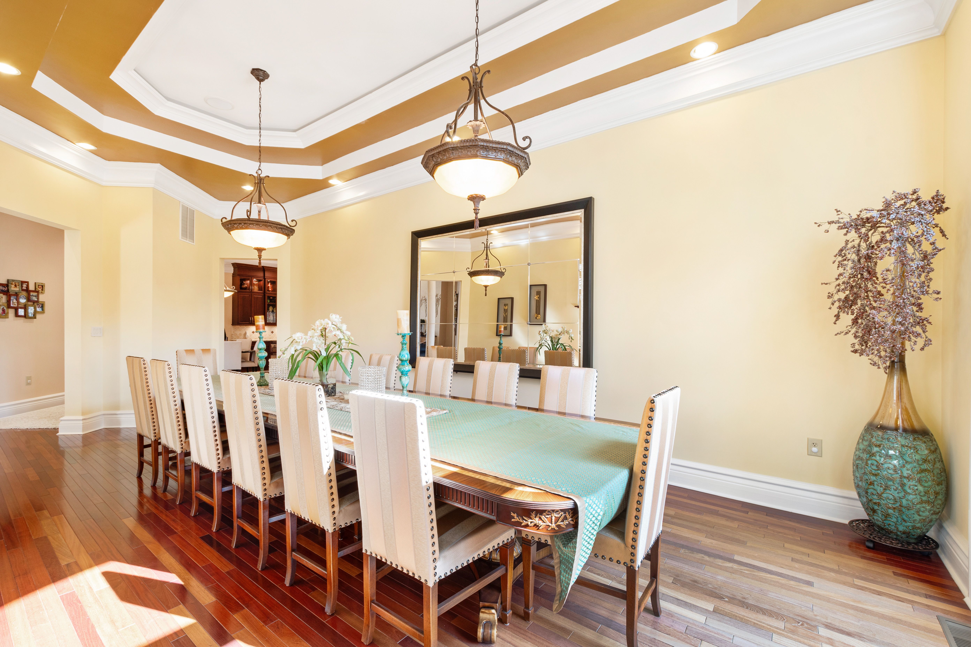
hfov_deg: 100.4
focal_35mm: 15
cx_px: 486
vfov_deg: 77.3
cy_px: 324
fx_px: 405
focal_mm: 10
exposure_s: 1/4
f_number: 8
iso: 100
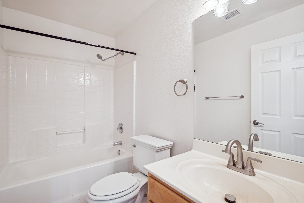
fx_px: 144
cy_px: 102
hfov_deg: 93.3
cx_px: 152
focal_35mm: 17
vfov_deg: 70.4
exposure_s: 1/8
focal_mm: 17
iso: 320
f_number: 8
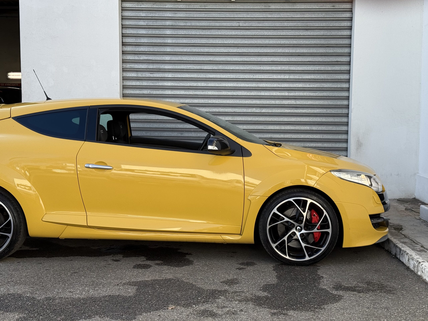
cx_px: 214
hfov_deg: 39.7
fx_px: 593
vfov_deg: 30.3
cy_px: 160
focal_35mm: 48
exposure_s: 1/1203
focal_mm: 6.76
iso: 80
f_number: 1.78
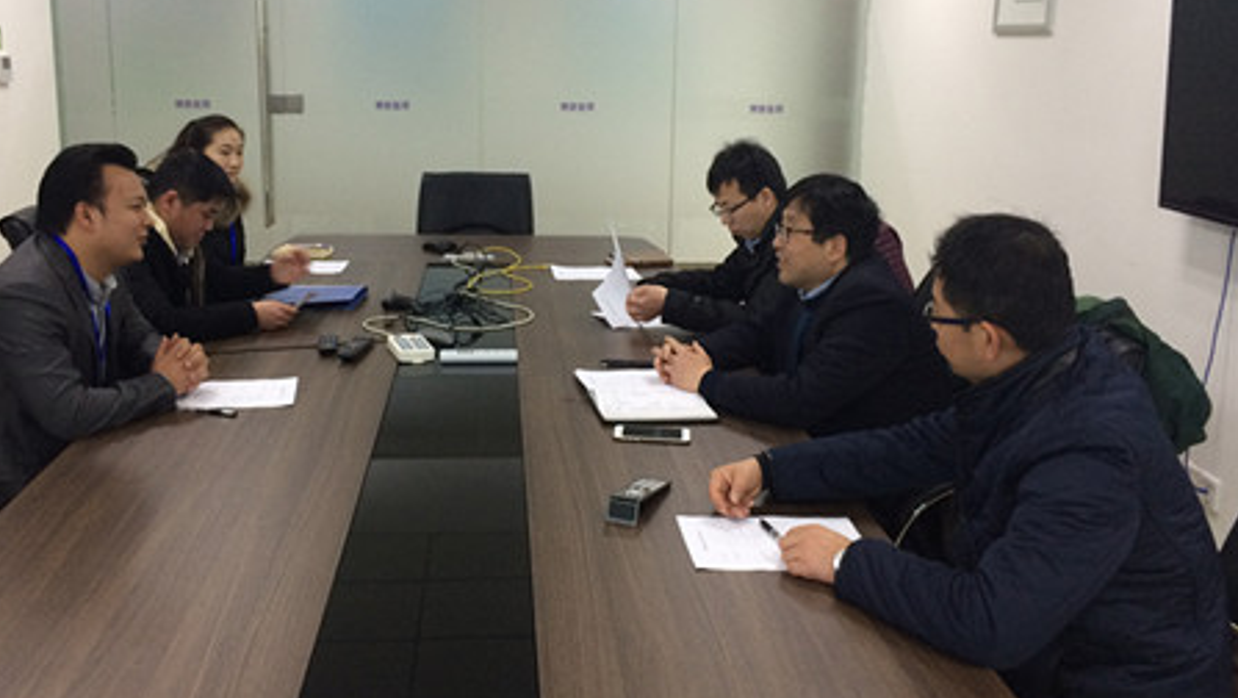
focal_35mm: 36
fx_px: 1182
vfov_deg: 32.7
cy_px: 263
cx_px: 551
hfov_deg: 55.1
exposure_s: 1/33
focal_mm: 4.15
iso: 160
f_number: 2.2
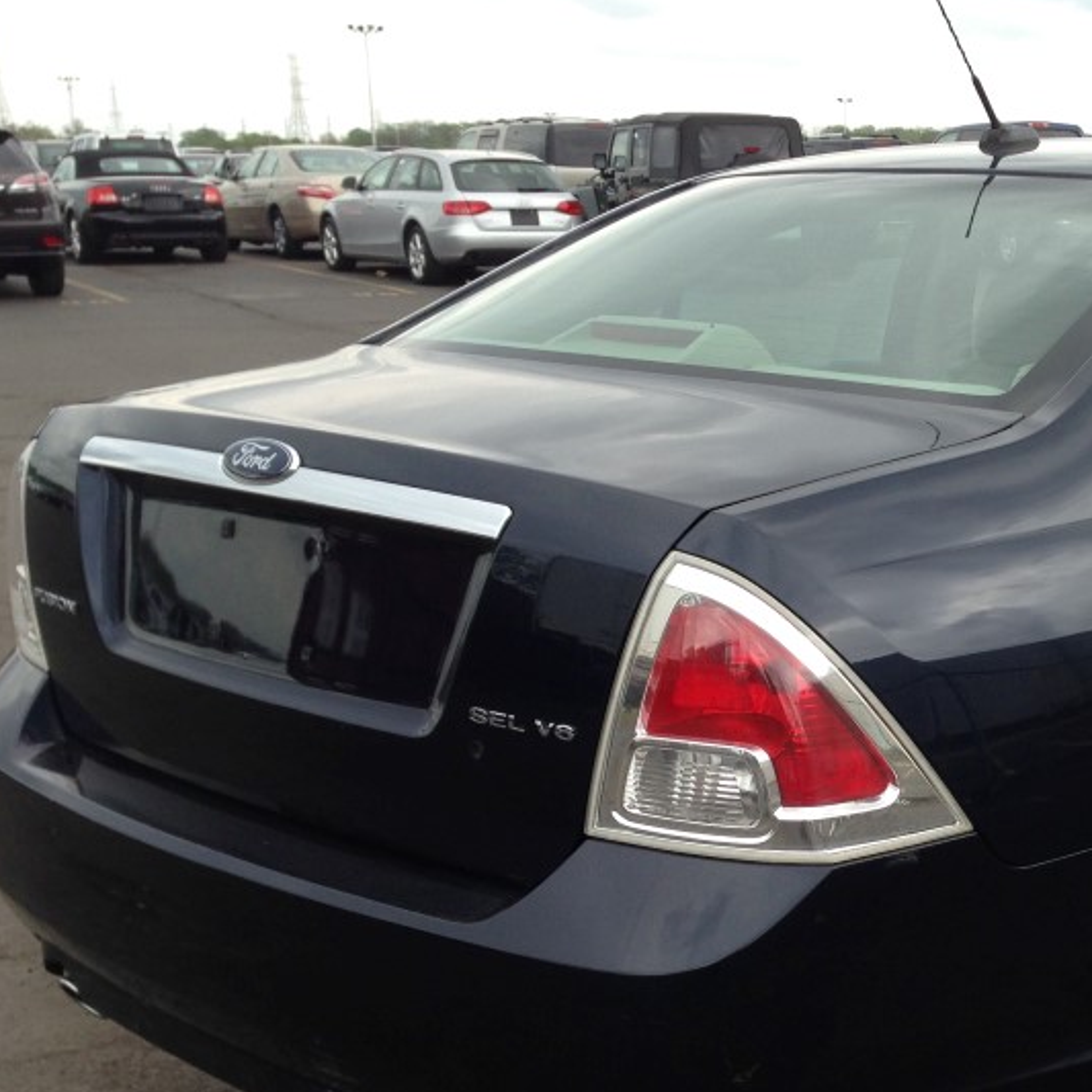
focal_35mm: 56
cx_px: 965
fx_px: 1999
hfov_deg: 29.4
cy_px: 713
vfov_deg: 30.4
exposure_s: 1/350
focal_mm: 4.12
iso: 50
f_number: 2.4
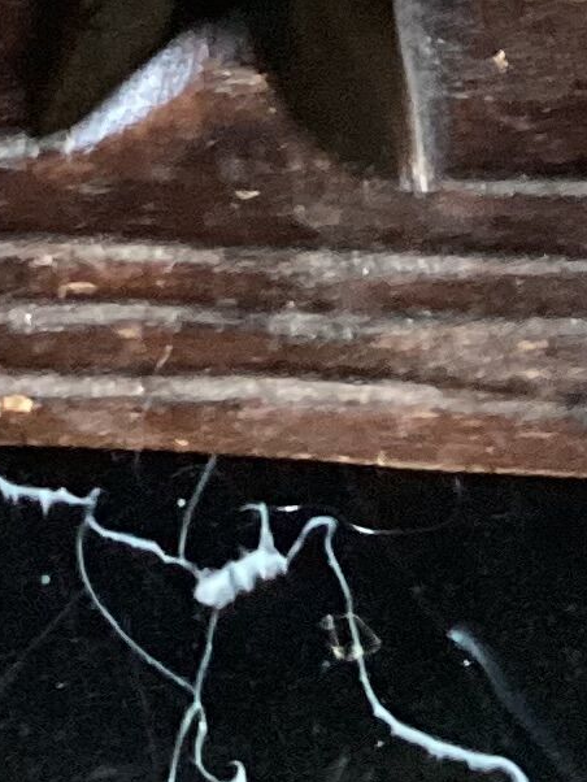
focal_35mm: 168
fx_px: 3796
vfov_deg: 10.5
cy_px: -960
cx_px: 245
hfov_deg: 8.8
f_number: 2.4
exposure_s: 1/40
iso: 320
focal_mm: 3.3
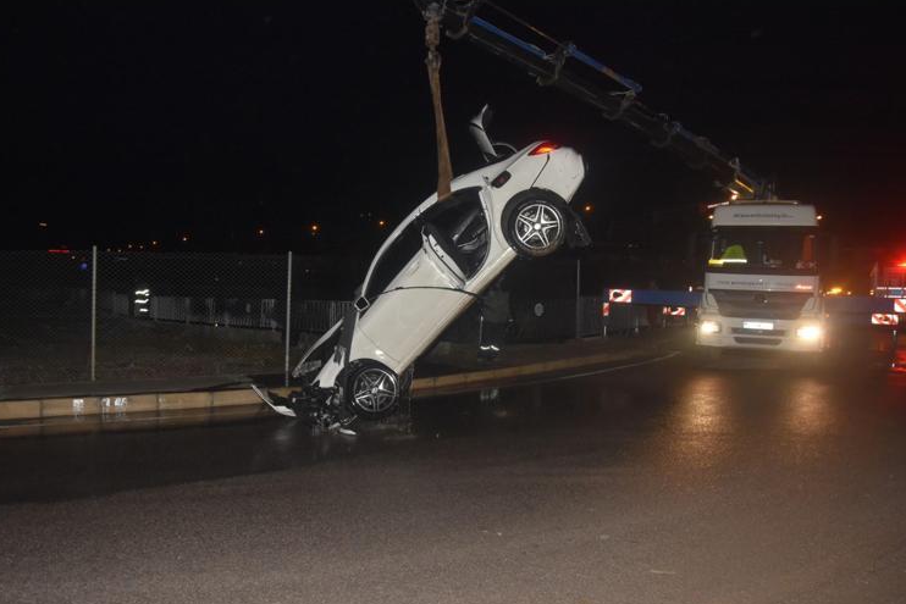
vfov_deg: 46.4
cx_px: 440
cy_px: 300
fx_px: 705
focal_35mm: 28
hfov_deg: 65.5
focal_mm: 18
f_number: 8
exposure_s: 1/60
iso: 1250
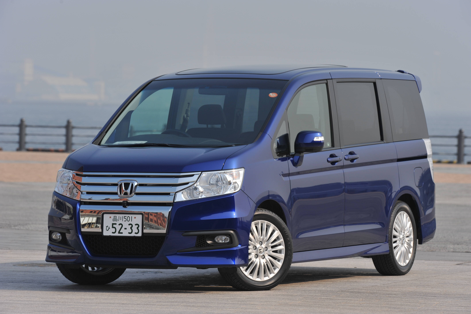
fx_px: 2876
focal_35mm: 220
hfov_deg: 9.4
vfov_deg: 6.2
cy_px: 157
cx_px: 236
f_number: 8
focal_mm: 220
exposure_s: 1/640
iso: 200
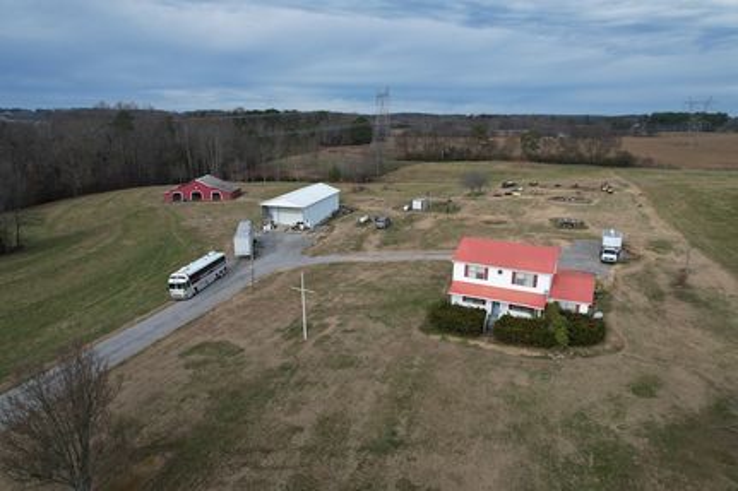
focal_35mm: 22
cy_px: 246
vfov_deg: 57.2
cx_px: 369
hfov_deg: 78.6
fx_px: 451
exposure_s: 1/1600
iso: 100
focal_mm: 8.38
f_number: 2.8
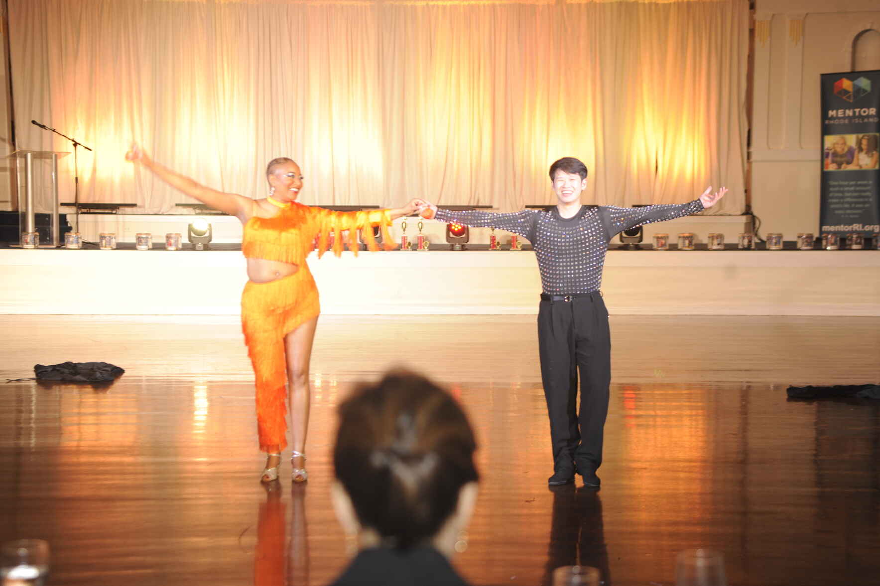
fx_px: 1711
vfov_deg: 19.5
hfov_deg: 28.8
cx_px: 440
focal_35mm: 70
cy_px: 293
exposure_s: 1/30
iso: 400
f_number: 3.5
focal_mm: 70
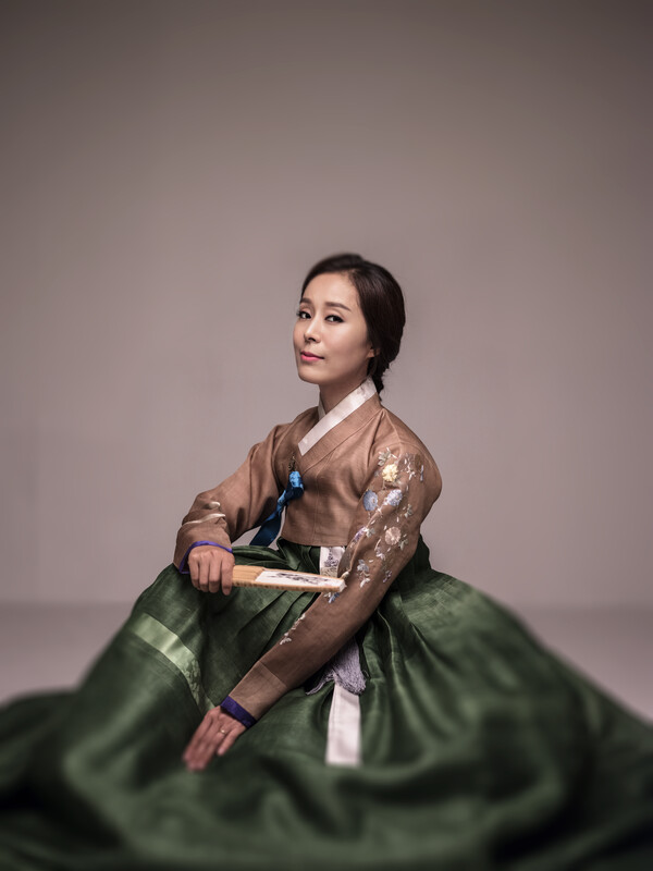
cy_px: 436
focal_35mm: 50
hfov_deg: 29.1
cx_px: 326
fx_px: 1258
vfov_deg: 38.2
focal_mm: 63
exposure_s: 1/125
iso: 800
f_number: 2.8
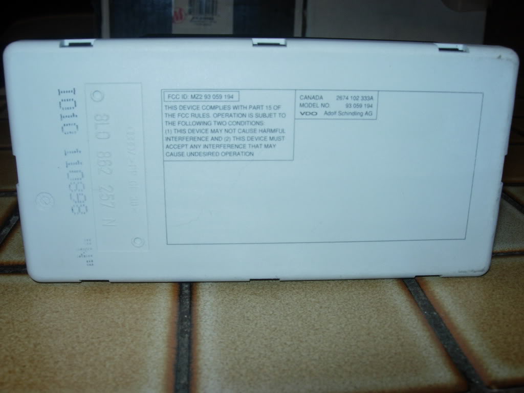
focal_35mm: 38
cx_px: 262
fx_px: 575
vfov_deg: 37.7
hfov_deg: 49.0
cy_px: 196
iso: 79
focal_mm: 7.8
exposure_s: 1/64
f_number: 4.8
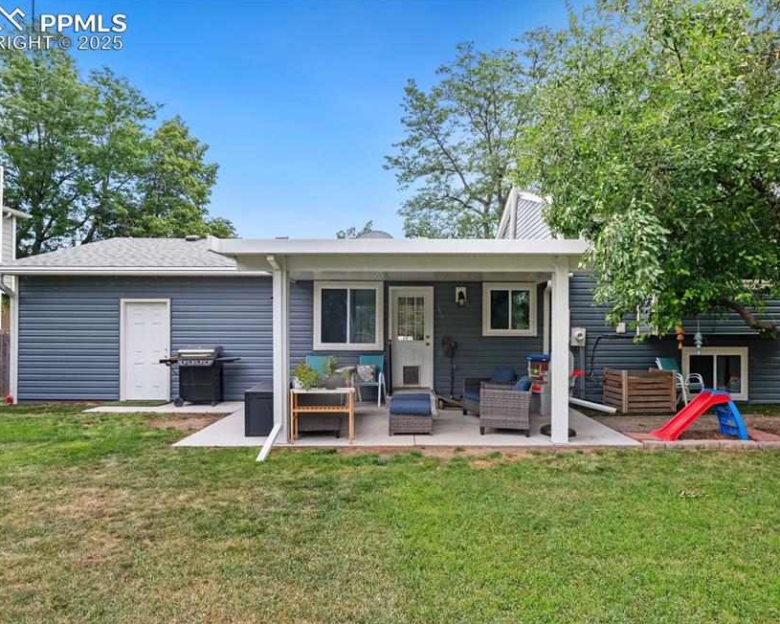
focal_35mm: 20
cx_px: 424
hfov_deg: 80.2
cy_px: 323
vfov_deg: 68.1
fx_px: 462
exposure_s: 1/80
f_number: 8
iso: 400
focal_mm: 17
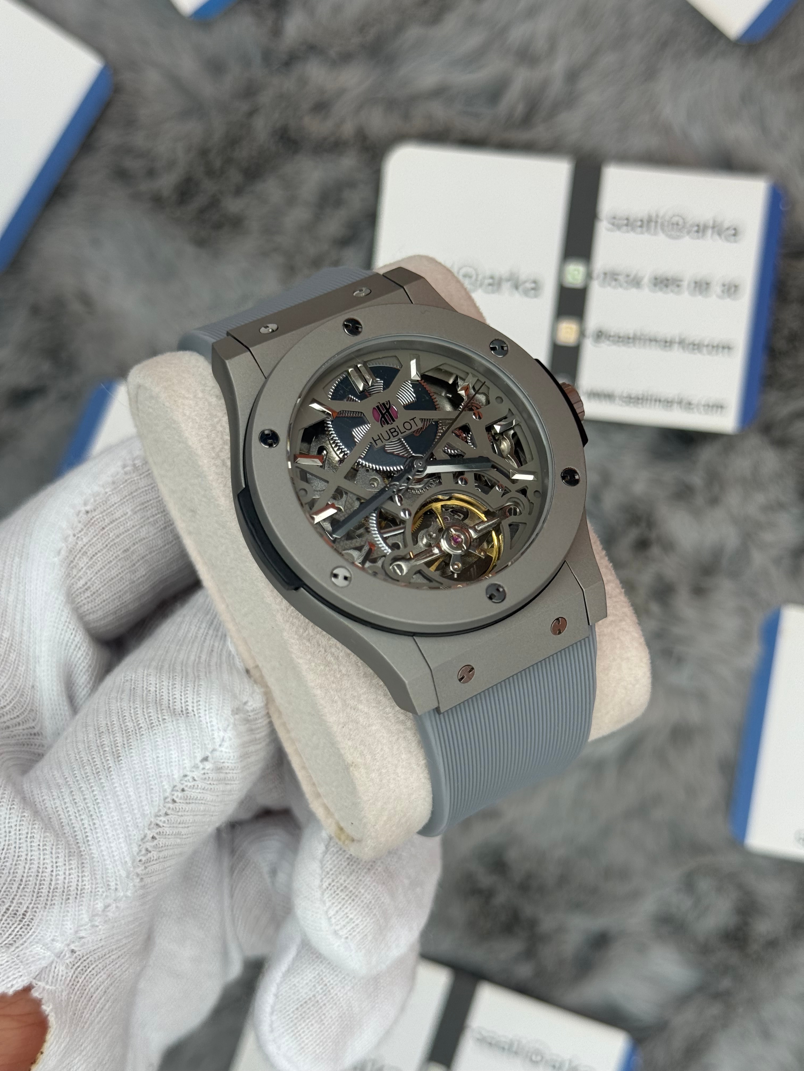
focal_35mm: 48
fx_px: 1486
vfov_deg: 39.7
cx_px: 402
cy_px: 536
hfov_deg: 30.3
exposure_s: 1/828
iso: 64
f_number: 1.78
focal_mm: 6.76
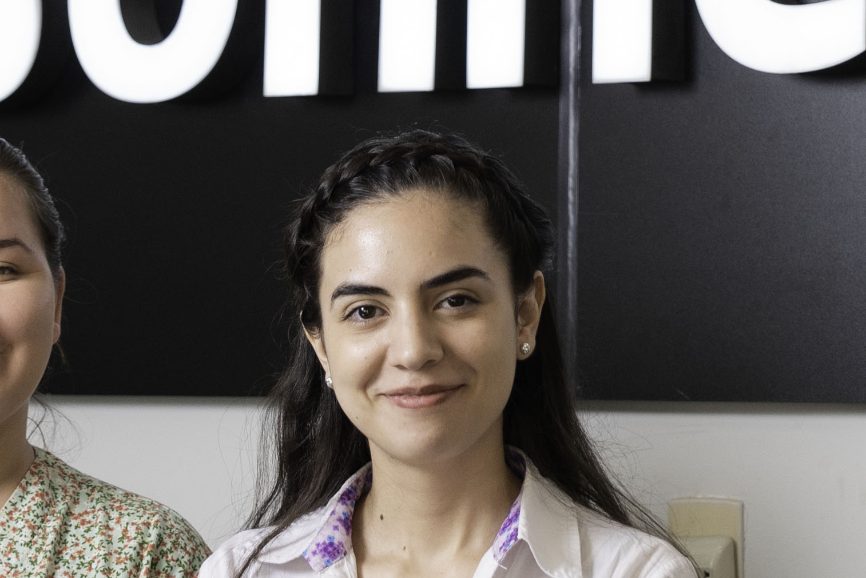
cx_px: 824
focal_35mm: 151
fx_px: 3634
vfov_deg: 9.0
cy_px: -102
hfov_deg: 13.4
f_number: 4
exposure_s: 1/200
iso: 640
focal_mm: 38
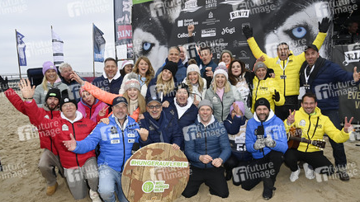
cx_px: 182
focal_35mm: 26
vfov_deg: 44.3
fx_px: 248
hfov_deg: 71.9
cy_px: 110
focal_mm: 24
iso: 1250
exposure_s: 1/250
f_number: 14
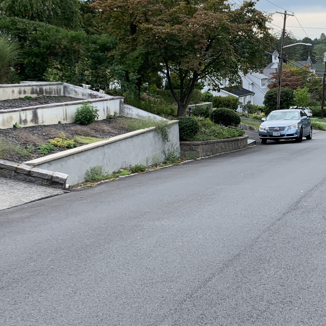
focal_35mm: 61
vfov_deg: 28.2
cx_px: 237
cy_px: 157
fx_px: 650
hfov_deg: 27.8
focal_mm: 4.25
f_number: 1.8
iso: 25
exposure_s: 1/701
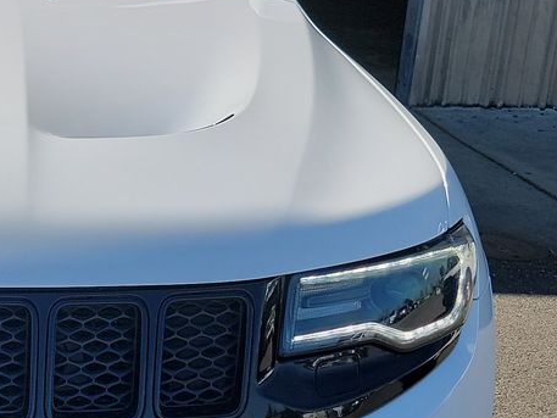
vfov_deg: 17.5
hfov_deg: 21.6
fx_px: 1352
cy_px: 269
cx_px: -116
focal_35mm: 84
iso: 50
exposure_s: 1/978
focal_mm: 6.7
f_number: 1.8
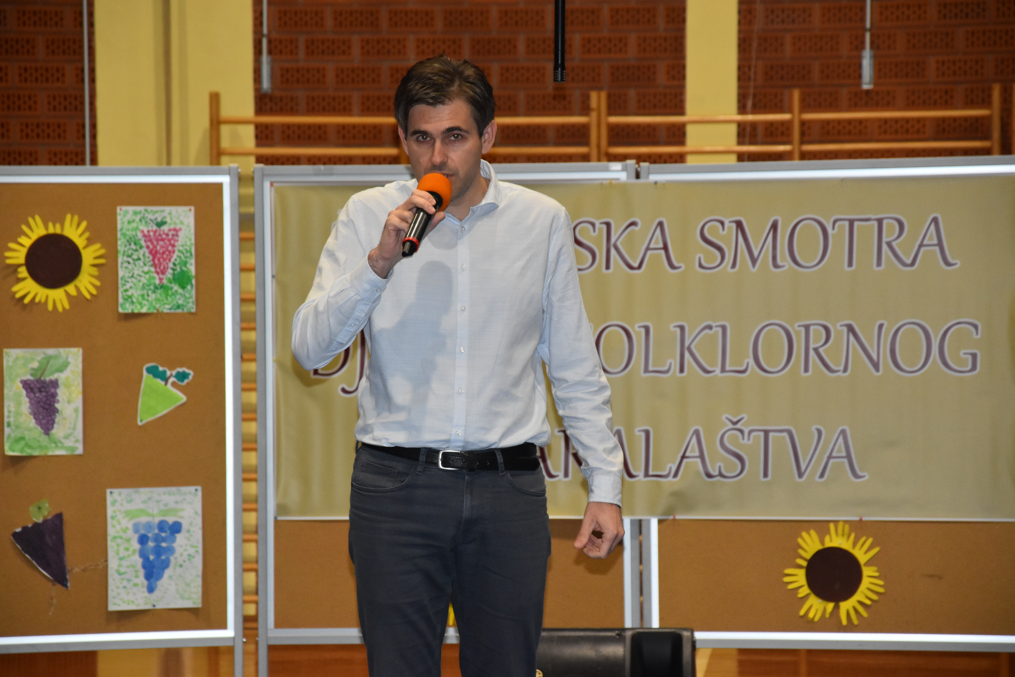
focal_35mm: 158
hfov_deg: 13.0
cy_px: 338
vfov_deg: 8.7
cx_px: 508
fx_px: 4440
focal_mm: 105
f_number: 5.6
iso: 1600
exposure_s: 1/125
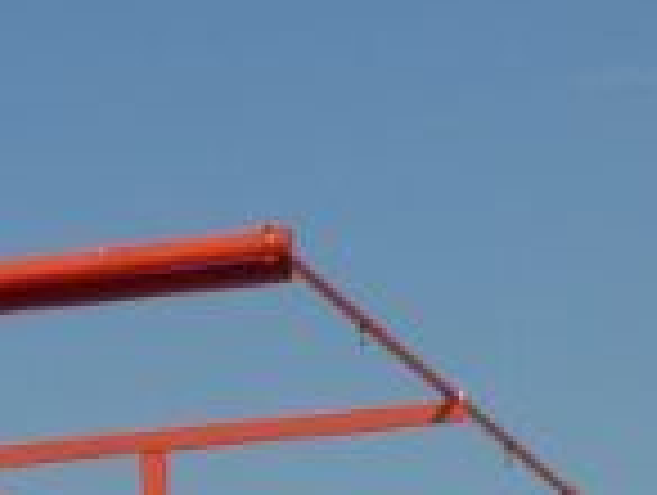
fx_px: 4582
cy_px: 1058
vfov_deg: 6.0
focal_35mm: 241
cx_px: -81
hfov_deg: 8.1
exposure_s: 1/400
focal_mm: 7.8
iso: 80
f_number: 5.6
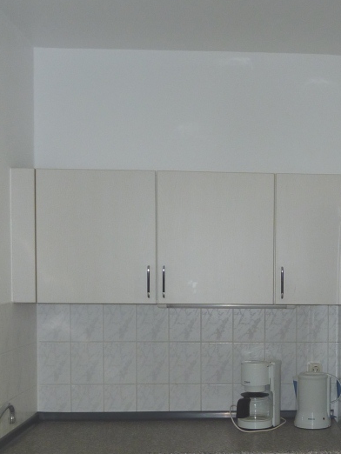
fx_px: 643
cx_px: 282
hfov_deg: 28.9
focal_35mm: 49
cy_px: 316
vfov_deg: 38.3
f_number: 3.3
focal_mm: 4.1
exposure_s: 1/30
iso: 100
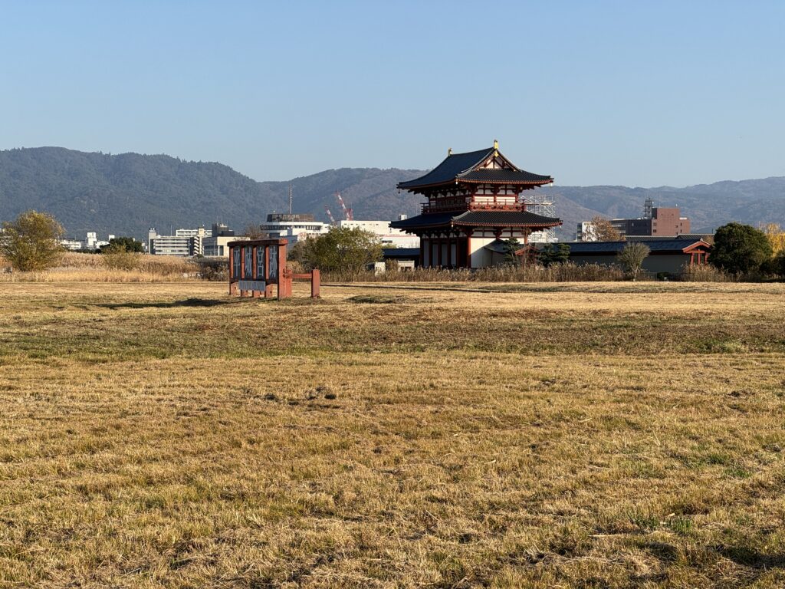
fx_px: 1746
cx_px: 392
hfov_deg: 25.3
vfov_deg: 19.1
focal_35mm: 77
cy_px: 294
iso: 25
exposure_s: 1/589
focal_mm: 9
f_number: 2.8
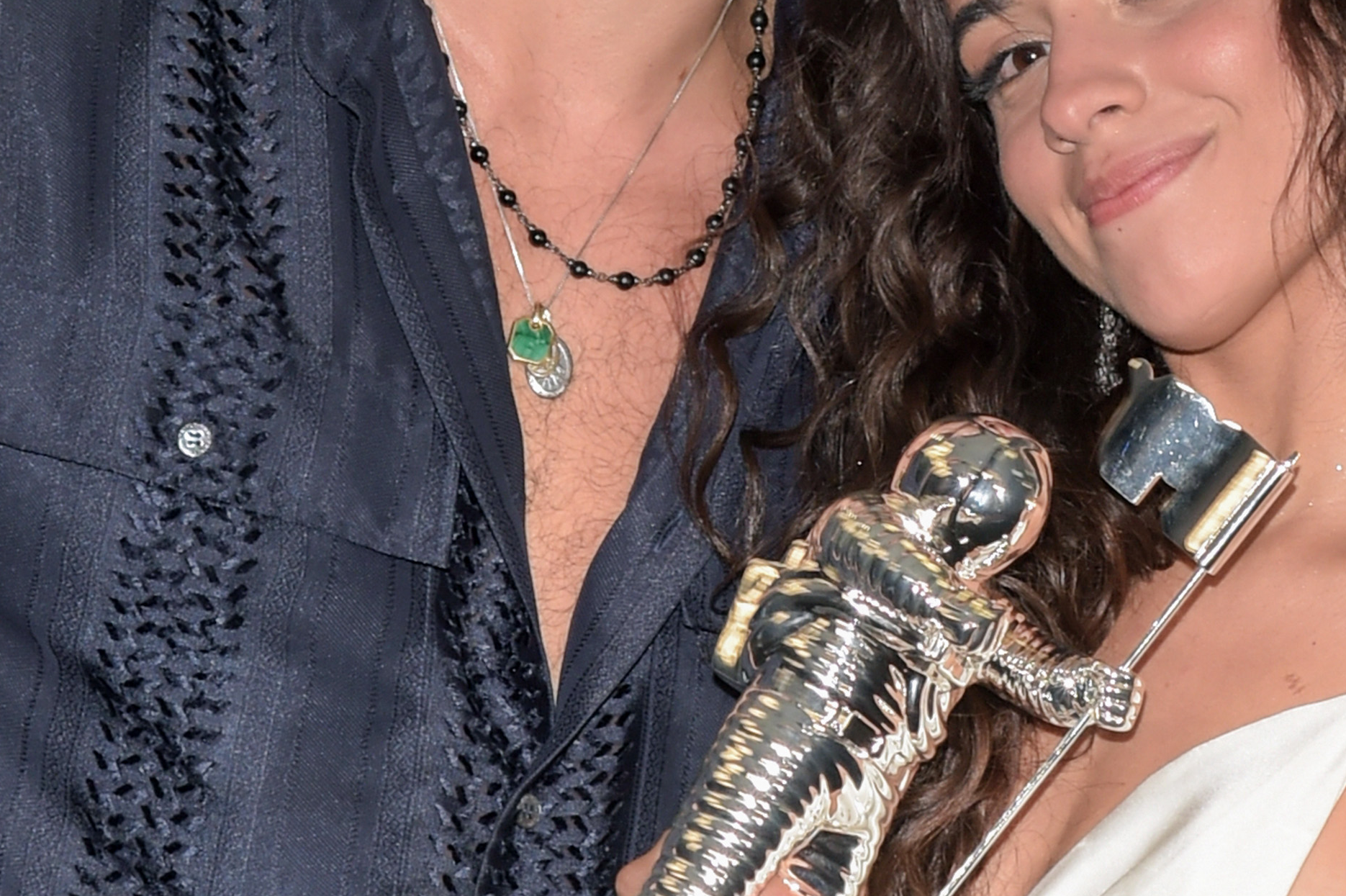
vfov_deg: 5.6
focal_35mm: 246
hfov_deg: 8.4
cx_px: 695
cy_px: 373
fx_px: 9193
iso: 640
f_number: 7.1
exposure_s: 1/200
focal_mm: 92
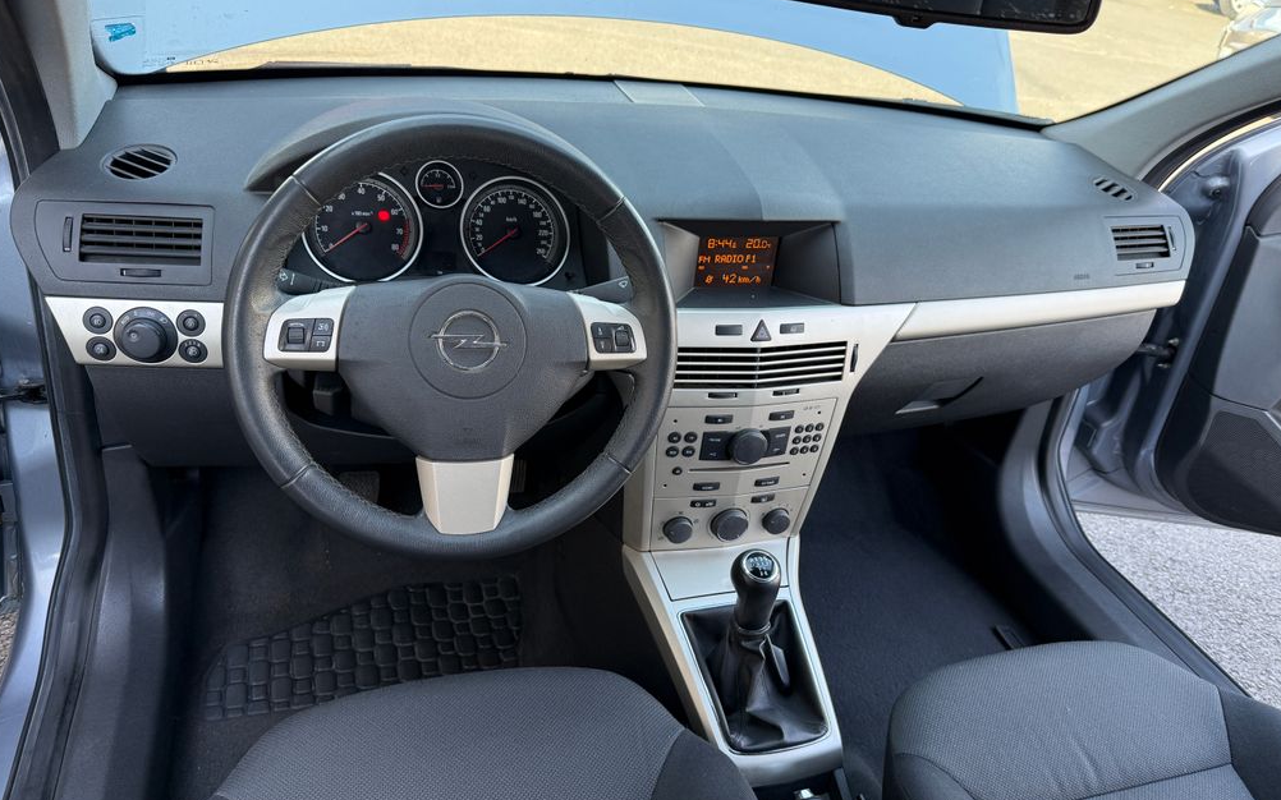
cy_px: 388
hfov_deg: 70.4
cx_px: 637
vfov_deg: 47.6
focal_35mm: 26
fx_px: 908
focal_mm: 6.76
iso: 100
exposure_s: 1/164
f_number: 1.78
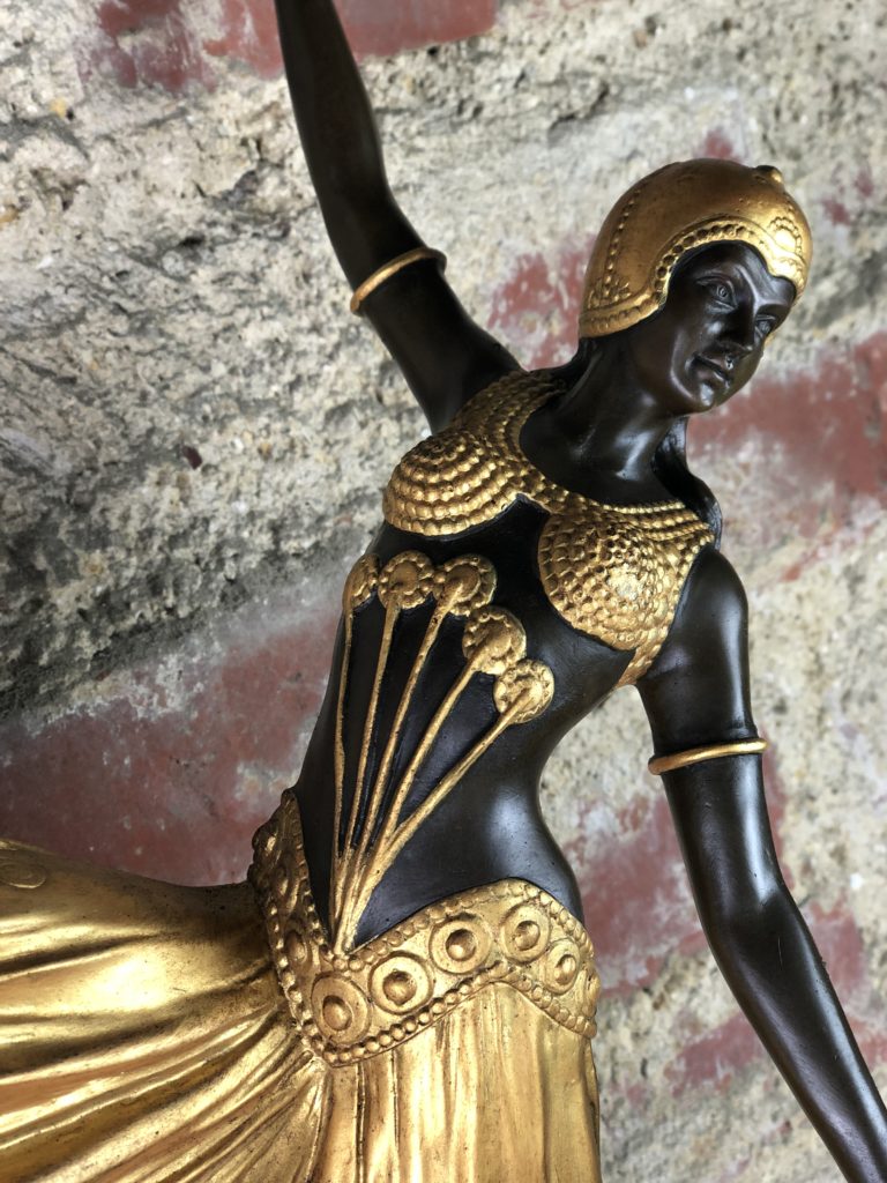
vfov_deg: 36.8
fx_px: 1777
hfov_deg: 28.0
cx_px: 444
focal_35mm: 52
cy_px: 592
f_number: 2.4
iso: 40
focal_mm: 6
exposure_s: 1/50
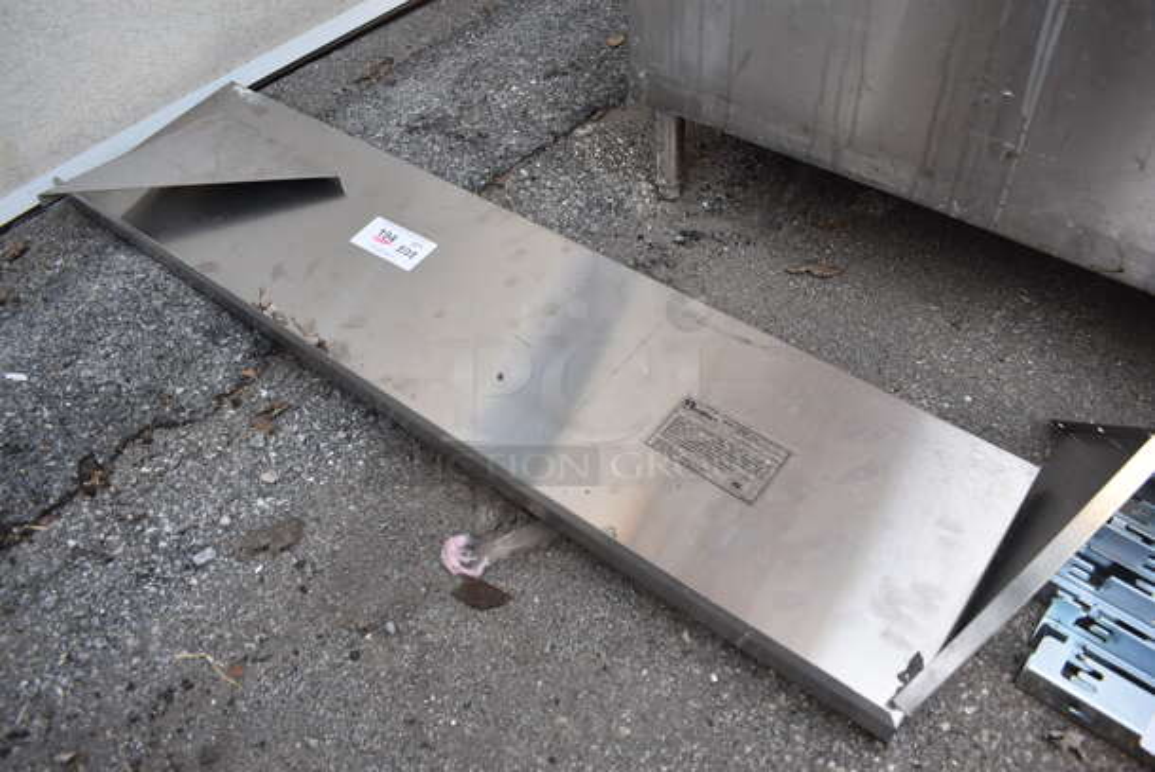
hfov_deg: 67.3
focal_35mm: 27
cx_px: 578
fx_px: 867
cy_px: 386
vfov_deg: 48.0
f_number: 5.6
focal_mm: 18
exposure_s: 1/125
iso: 320
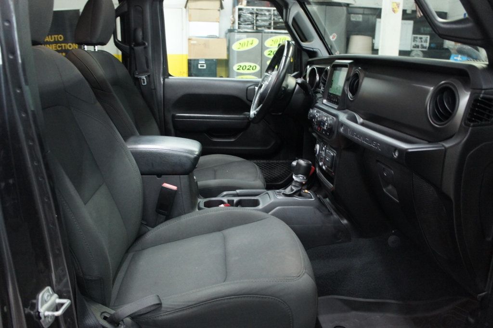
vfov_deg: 47.9
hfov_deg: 67.4
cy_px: 164
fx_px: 369
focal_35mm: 27
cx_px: 246
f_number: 3.5
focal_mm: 18
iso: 1600
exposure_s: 1/40
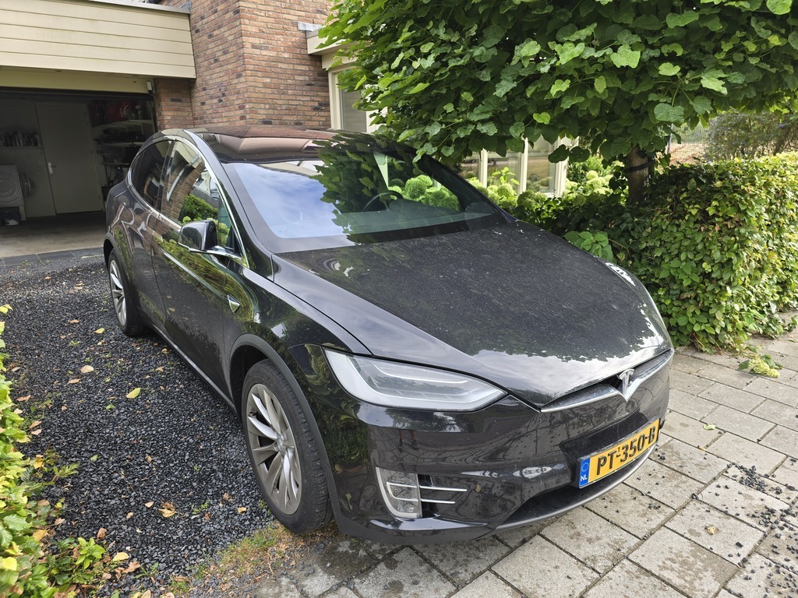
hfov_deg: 73.9
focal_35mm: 23
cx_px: 399
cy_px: 299
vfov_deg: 58.9
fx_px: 530
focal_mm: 6.3
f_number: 1.7
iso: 25
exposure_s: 1/180
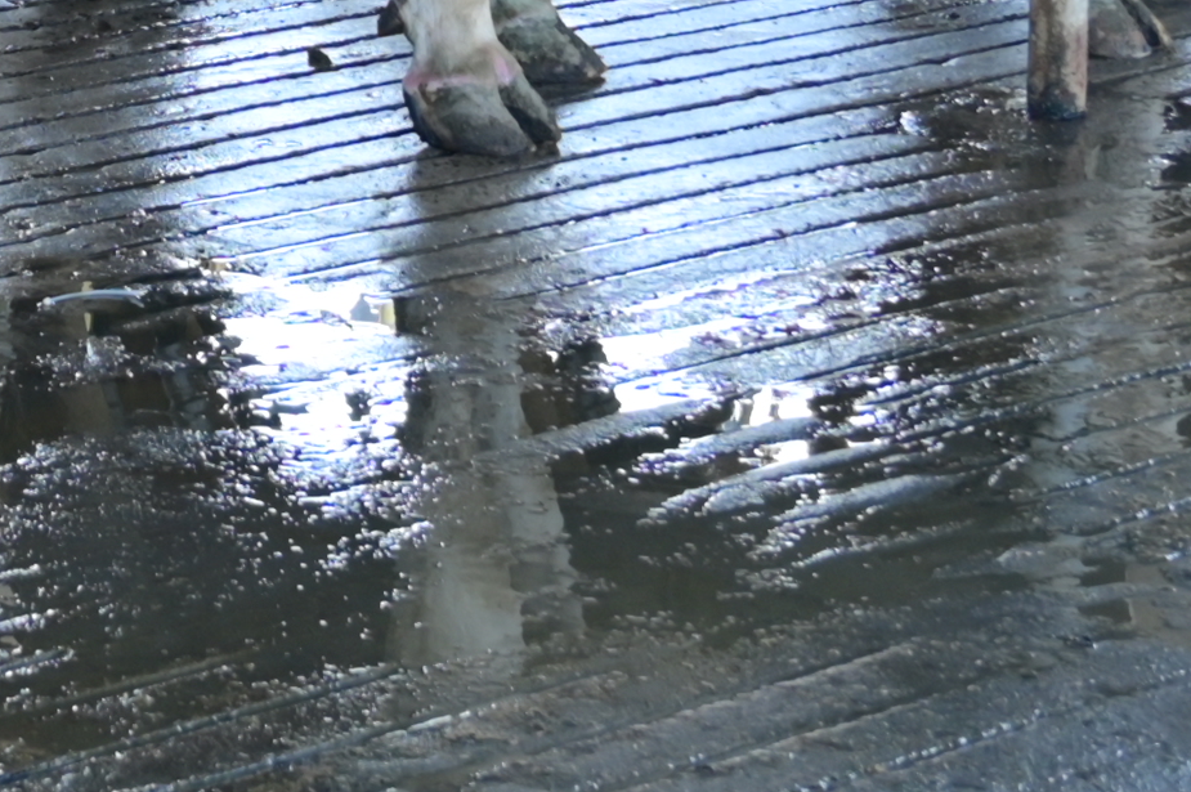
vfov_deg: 8.5
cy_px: -531
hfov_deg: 12.6
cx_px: -421
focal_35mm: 157
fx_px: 5189
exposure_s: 1/100
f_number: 4
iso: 100
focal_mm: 24
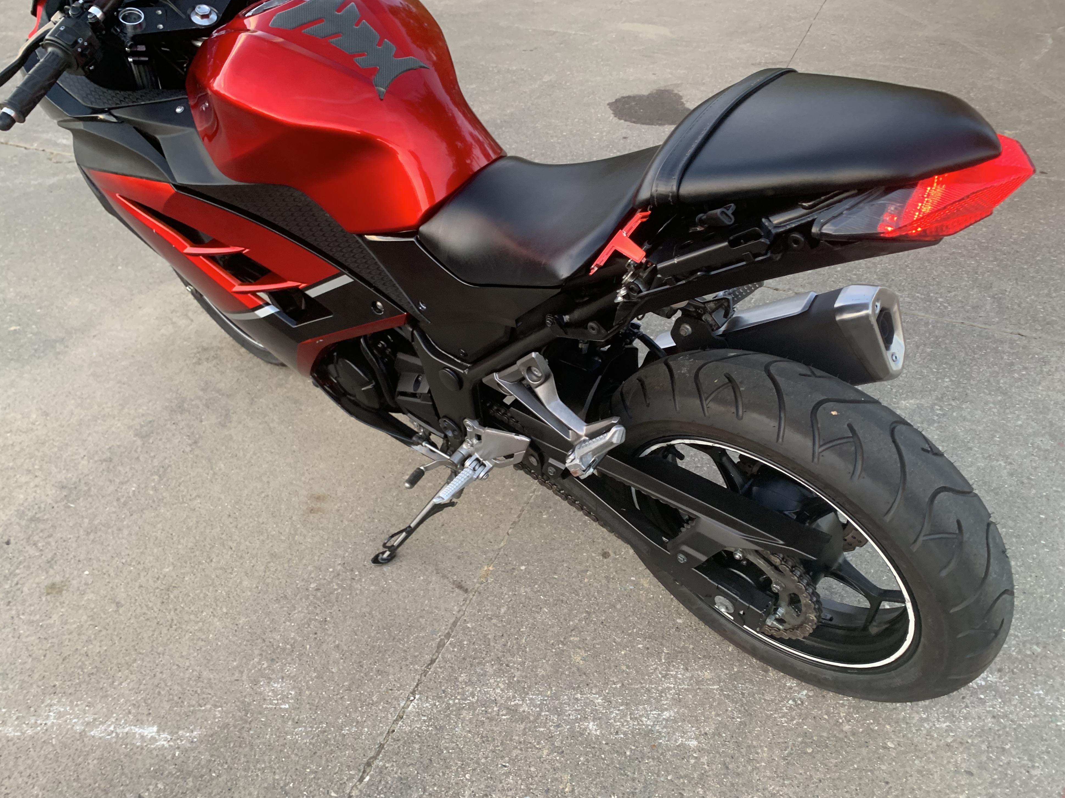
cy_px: 393
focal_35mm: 27
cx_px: 540
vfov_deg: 51.4
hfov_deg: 65.3
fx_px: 831
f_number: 1.8
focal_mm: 4.25
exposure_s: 1/60
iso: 160
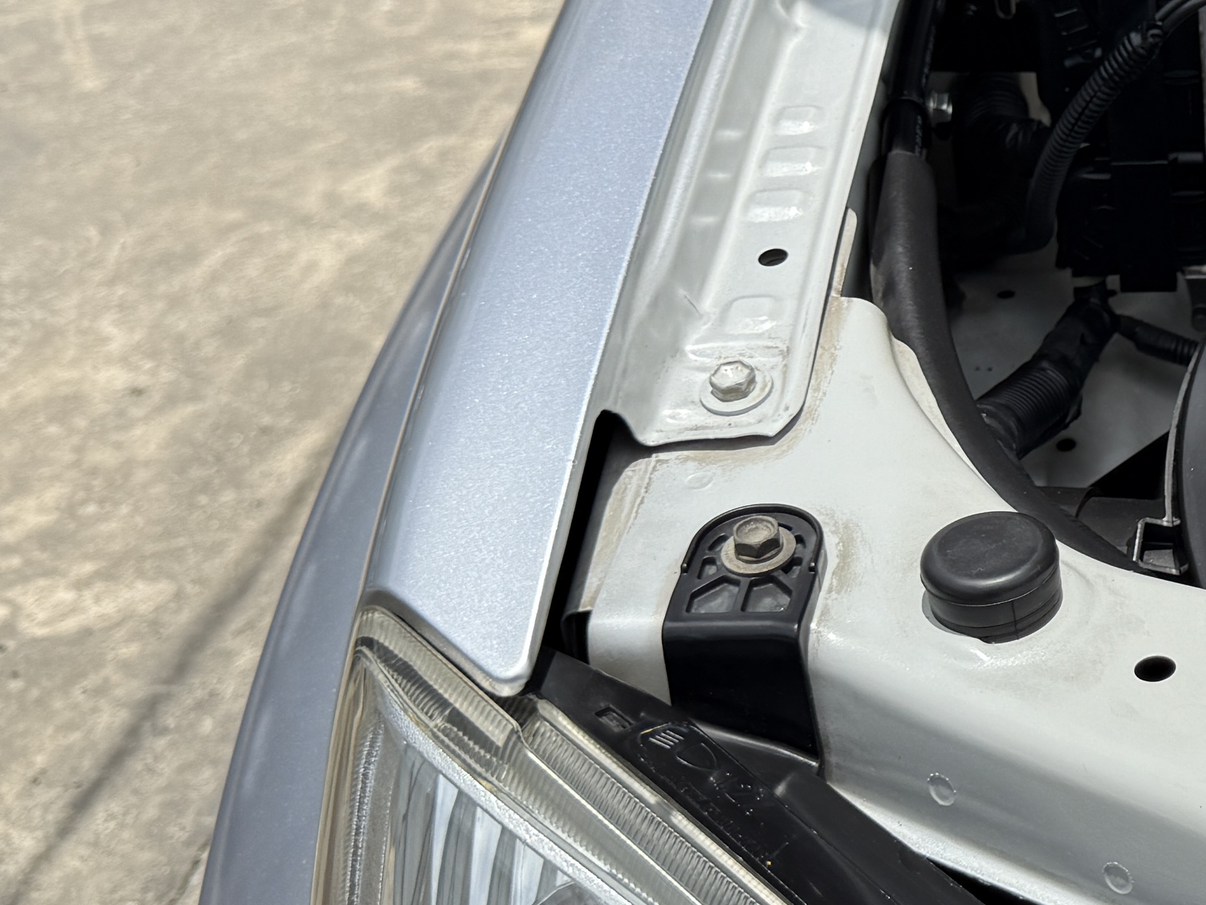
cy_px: 230
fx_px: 2439
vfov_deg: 20.9
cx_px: 1439
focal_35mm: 70
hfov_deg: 25.1
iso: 80
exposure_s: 1/4167
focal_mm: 6.76
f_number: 1.78
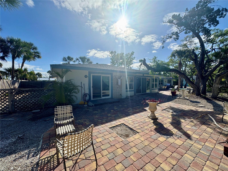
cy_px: 86
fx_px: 92
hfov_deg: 102.1
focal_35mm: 14
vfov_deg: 85.7
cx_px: 114
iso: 50
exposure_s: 1/2208
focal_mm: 2.22
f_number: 2.2
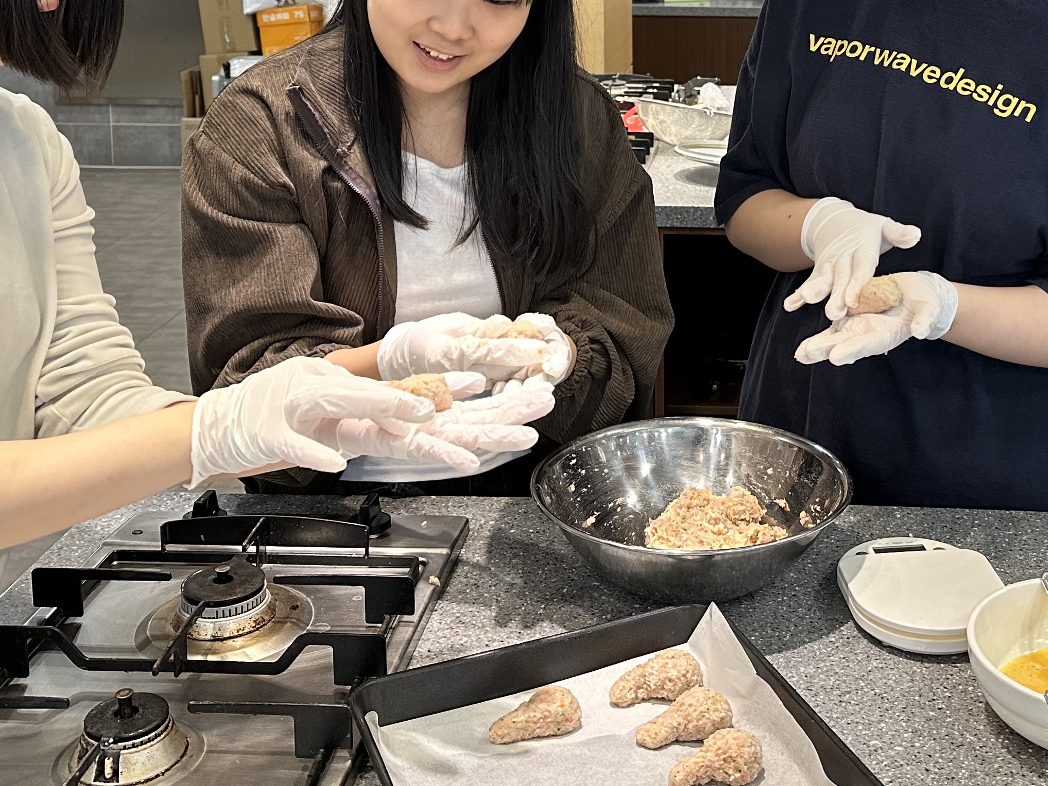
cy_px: 92
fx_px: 1483
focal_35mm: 49
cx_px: 729
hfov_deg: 38.3
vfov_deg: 28.6
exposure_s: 1/120
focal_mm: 6.86
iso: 200
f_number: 1.78
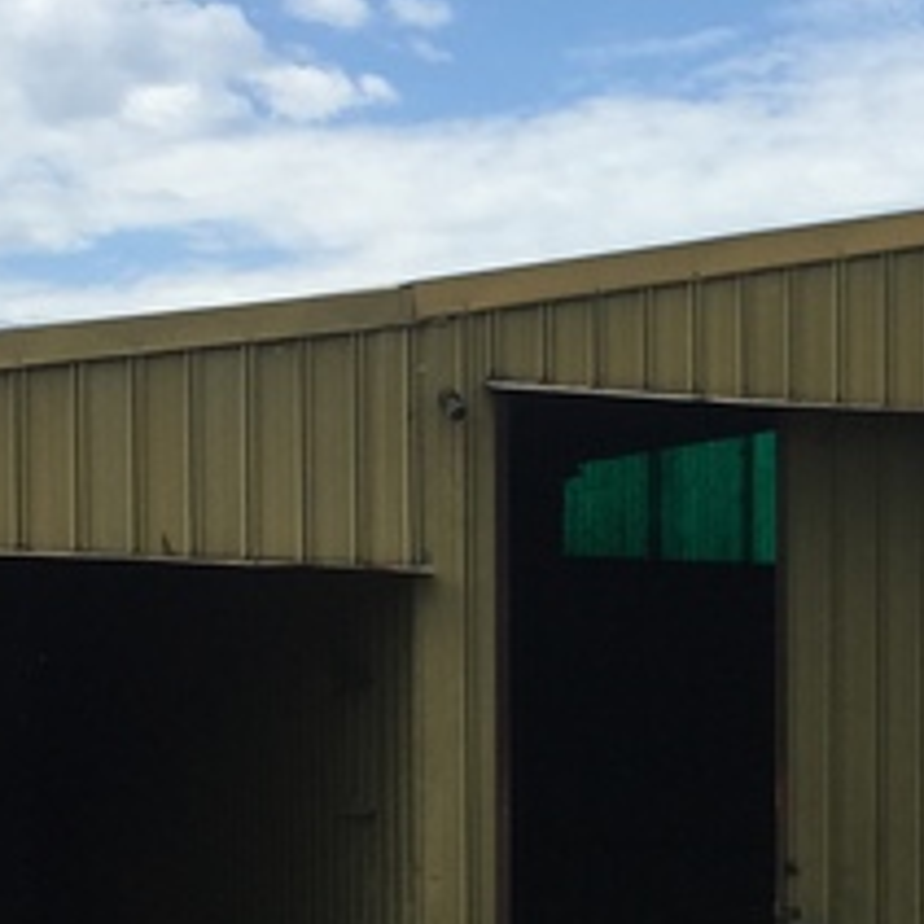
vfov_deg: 17.6
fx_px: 2929
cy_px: 871
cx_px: 889
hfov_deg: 17.6
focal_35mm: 97
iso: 32
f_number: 2.2
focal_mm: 4.15
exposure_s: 1/1980
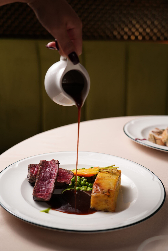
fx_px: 350
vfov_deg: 39.6
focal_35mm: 50
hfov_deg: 27.0
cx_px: 84
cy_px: 126
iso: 400
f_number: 4
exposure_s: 1/125
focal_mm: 50
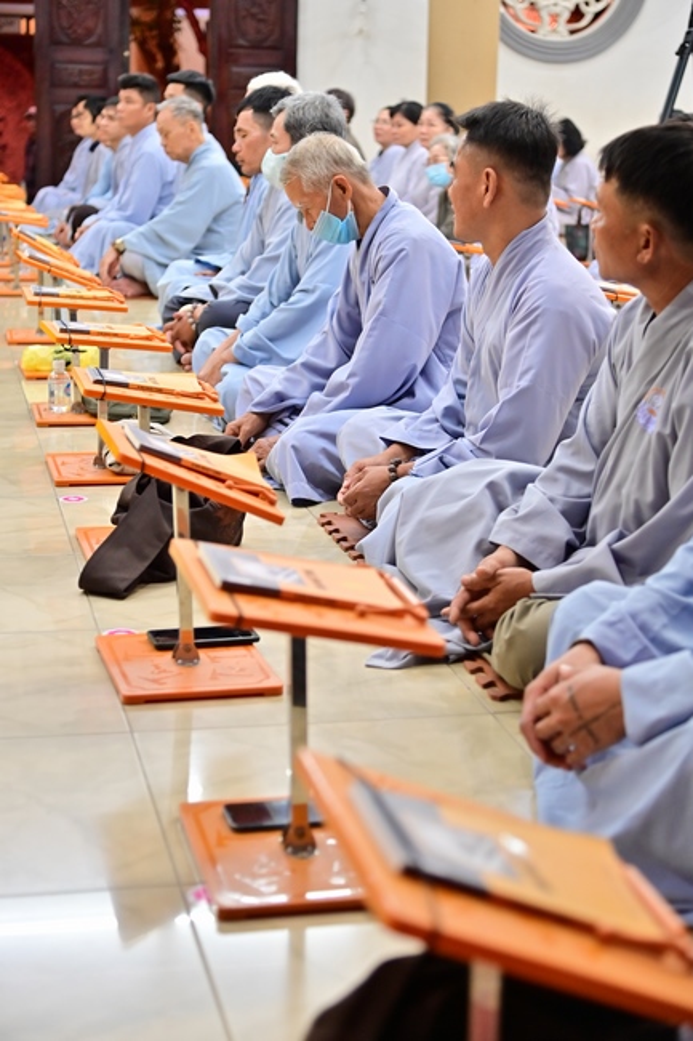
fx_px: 1791
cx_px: 346
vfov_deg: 32.4
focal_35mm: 62
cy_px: 520
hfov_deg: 21.9
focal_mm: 62
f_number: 4
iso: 1600
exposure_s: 1/50
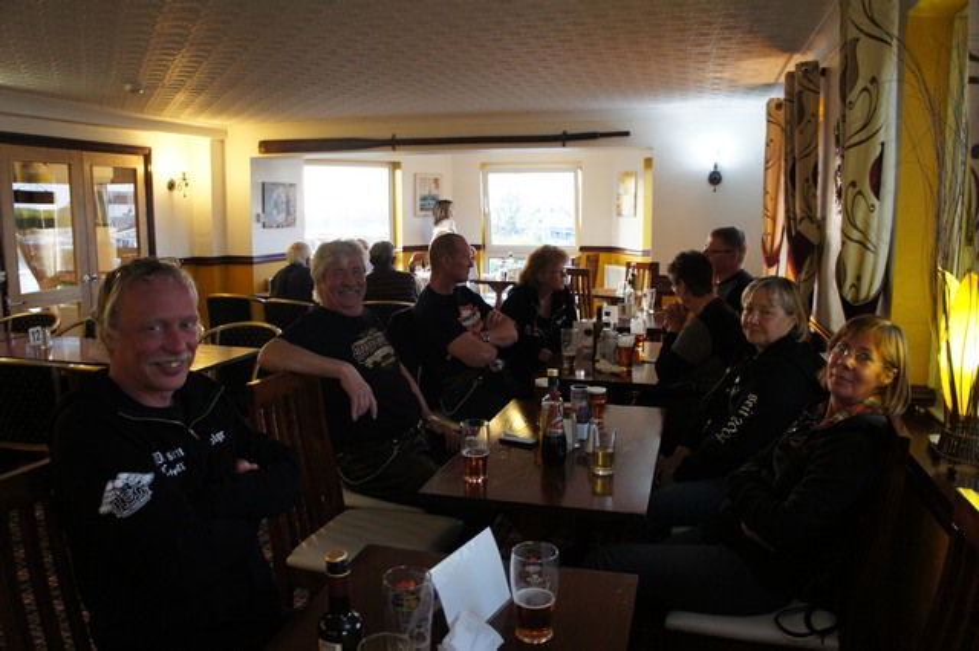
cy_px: 326
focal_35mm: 27
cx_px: 490
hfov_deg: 67.4
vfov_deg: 47.9
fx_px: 734
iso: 1000
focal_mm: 18
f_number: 3.5
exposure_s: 1/30
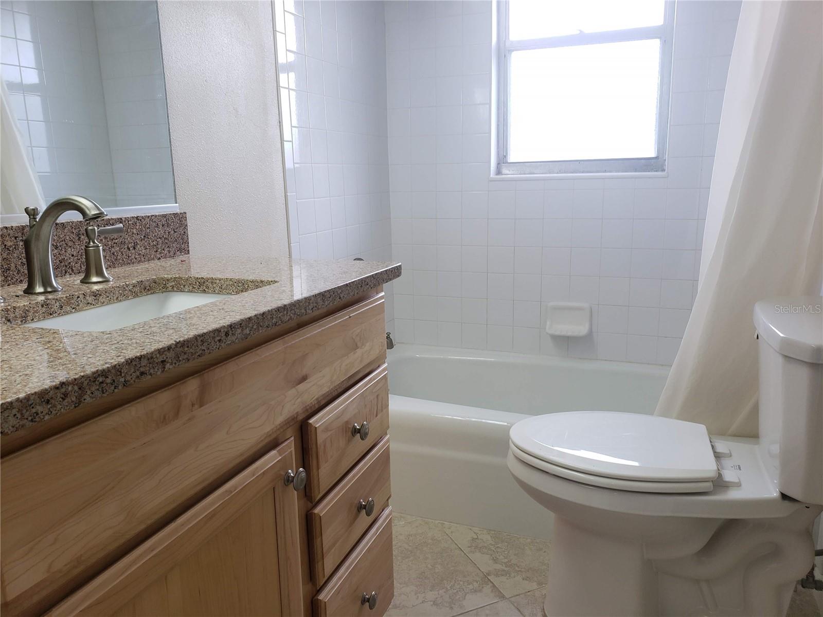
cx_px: 412
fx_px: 618
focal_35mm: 26
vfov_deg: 53.1
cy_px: 308
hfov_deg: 67.3
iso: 100
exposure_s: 1/60
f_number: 2.4
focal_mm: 4.3
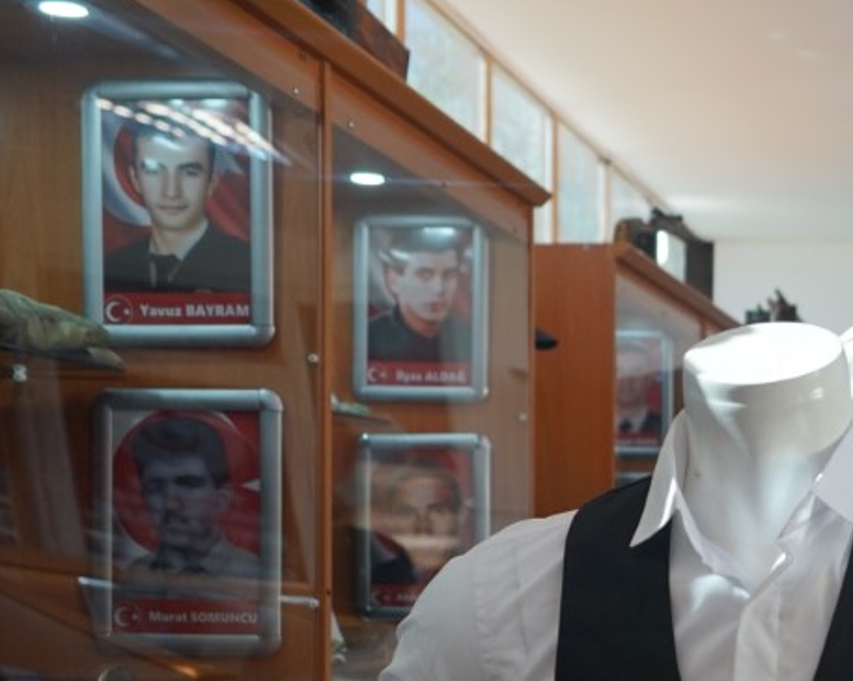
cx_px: 885
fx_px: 1791
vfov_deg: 21.2
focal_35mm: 71
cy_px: 562
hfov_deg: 25.3
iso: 640
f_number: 4
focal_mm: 30
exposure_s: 1/160
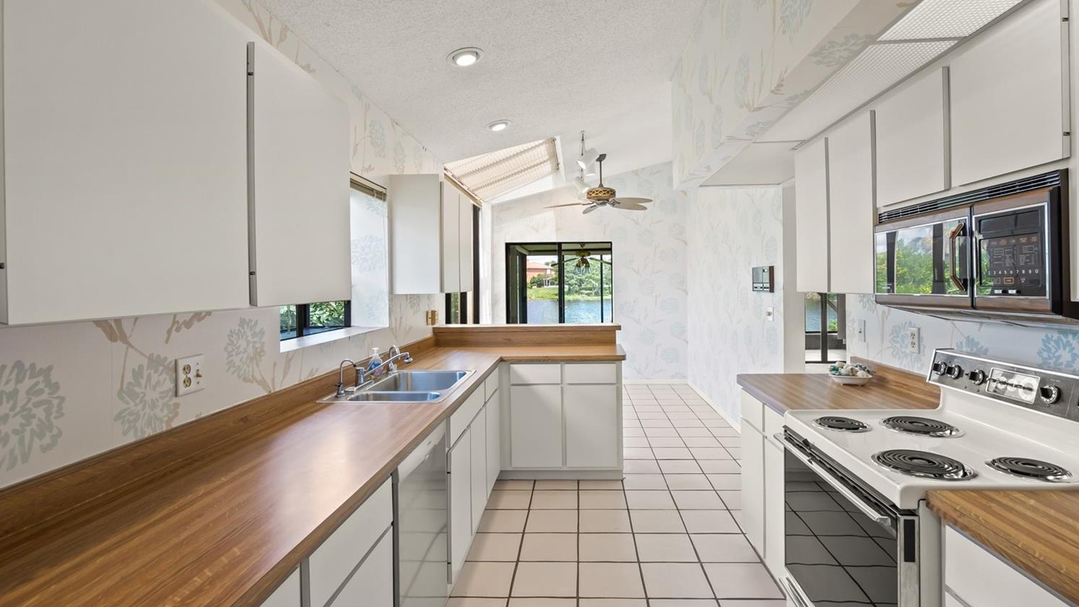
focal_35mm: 18
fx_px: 515
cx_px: 567
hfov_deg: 92.6
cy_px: 284
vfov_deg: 61.0
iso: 250
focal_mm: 16
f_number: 6.3
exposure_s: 1/10
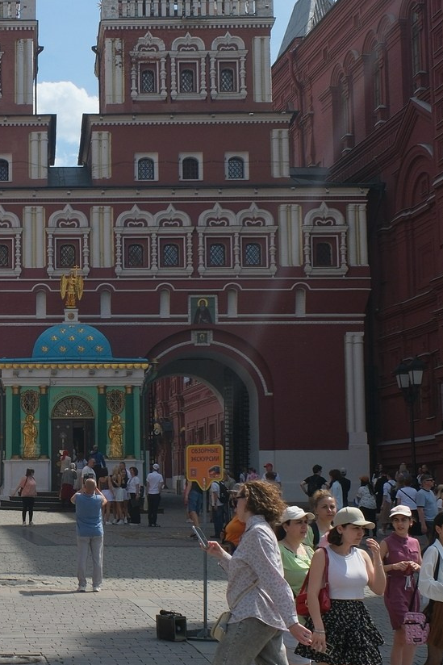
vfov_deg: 33.8
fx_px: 1089
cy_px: 261
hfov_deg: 22.5
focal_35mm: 59
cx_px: 61
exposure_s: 1/750
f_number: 8
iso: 320
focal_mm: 18
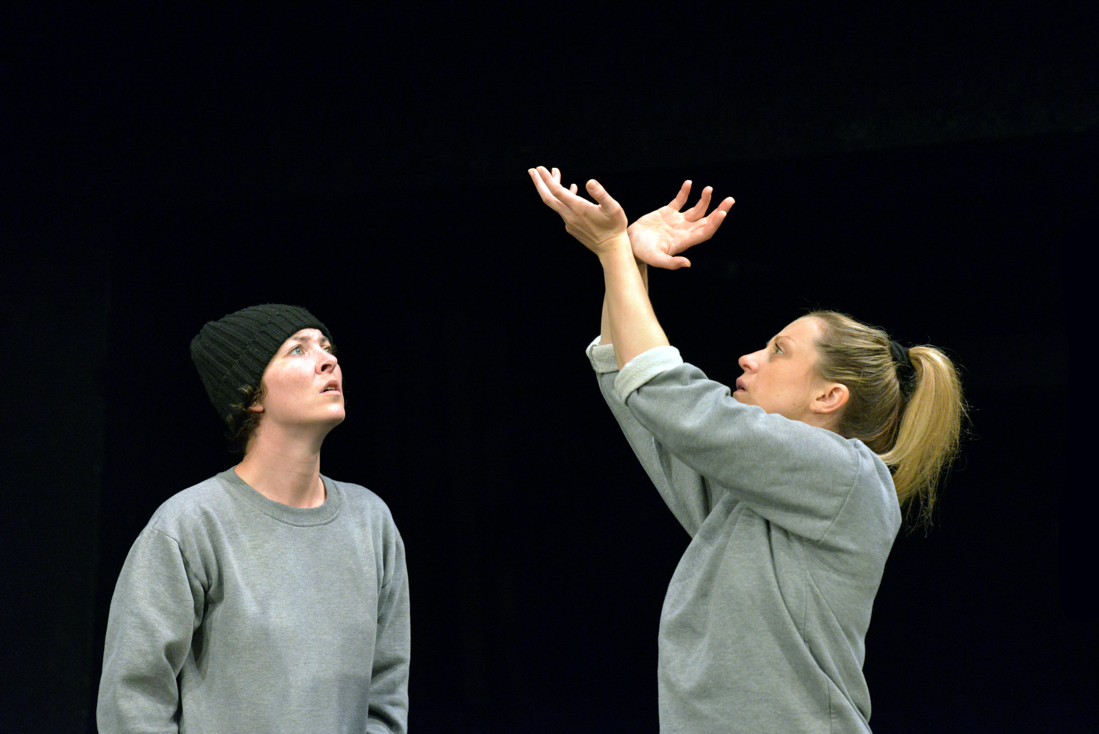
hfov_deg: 15.8
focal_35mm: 130
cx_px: 550
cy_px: 367
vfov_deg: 10.6
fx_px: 3970
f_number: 4
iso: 6400
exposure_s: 1/350
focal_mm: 130
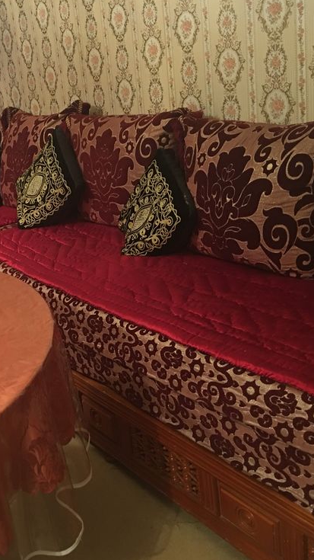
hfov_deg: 26.9
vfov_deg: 47.4
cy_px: 277
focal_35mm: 43
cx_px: 44
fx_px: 637
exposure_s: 1/4
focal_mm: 4.15
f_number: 2.2
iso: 80
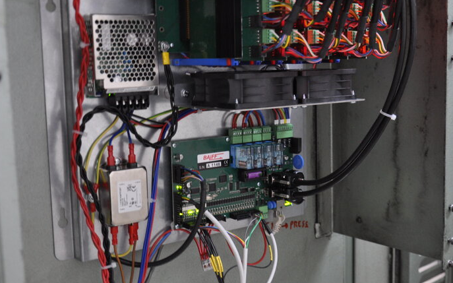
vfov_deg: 24.9
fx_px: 642
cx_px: 239
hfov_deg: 38.9
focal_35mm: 52
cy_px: 142
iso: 720
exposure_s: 1/15
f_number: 4
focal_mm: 24
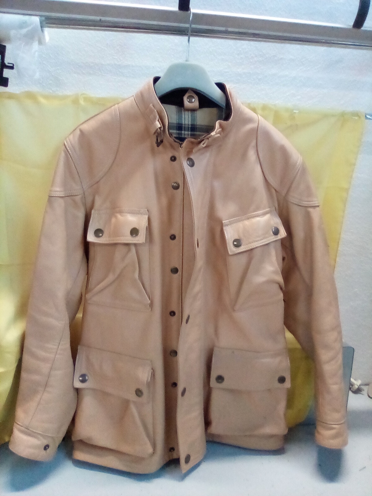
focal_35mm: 28
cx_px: 186
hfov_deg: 49.7
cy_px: 248
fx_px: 401
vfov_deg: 63.4
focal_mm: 2.27
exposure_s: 1/25
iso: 236
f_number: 2.2
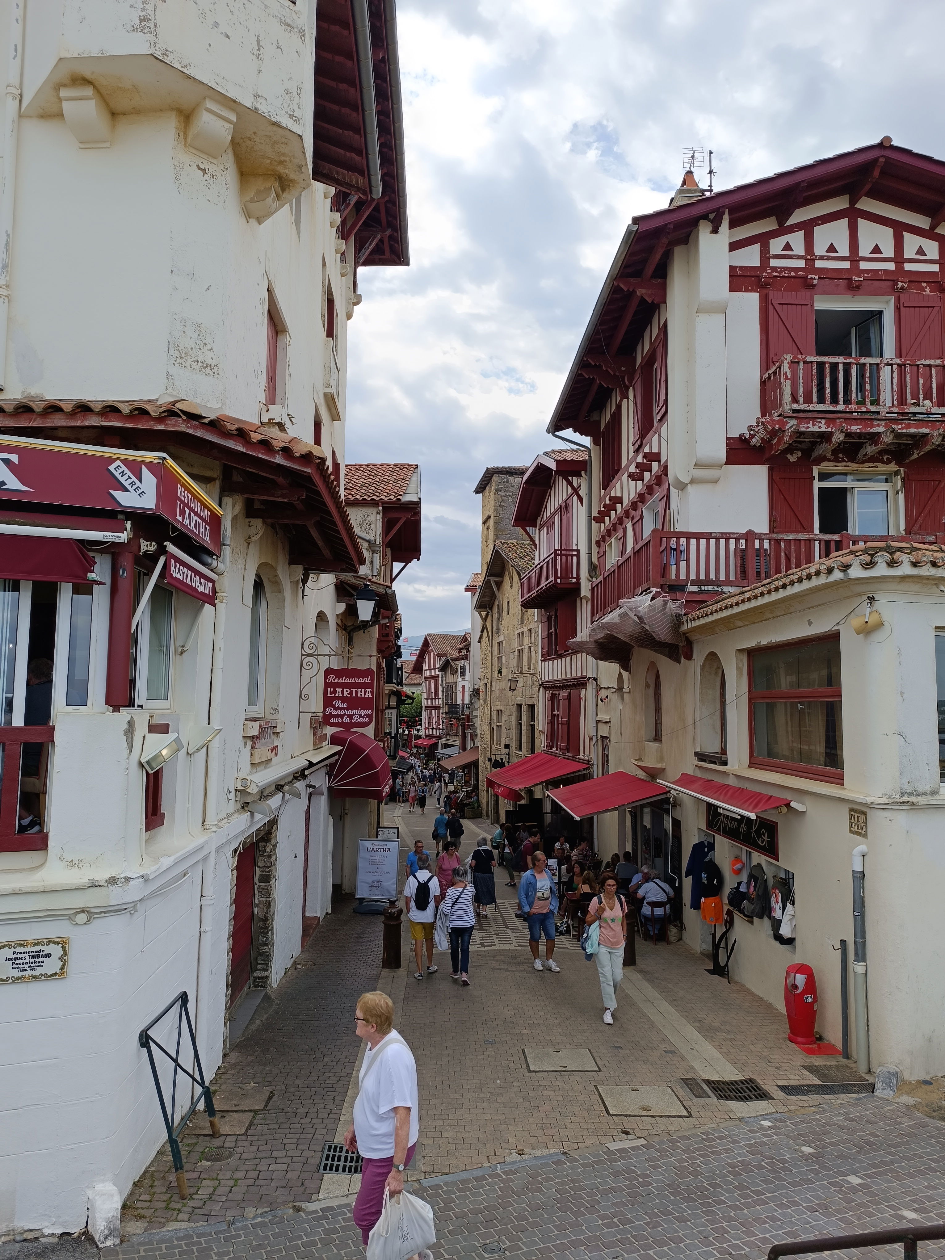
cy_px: 630
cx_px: 472
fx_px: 874
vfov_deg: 71.6
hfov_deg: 56.8
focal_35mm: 24
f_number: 1.65
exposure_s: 1/476
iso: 53
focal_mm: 6.14
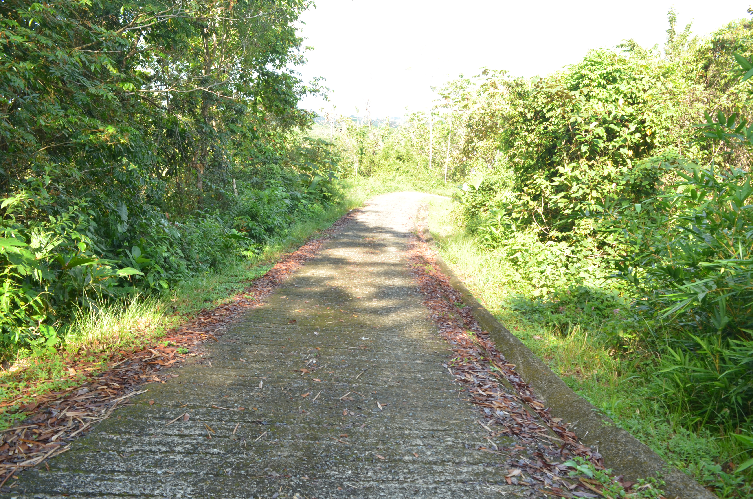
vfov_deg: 47.7
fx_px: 564
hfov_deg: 67.5
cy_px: 250
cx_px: 376
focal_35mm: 27
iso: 250
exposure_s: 1/125
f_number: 6.3
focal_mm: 18
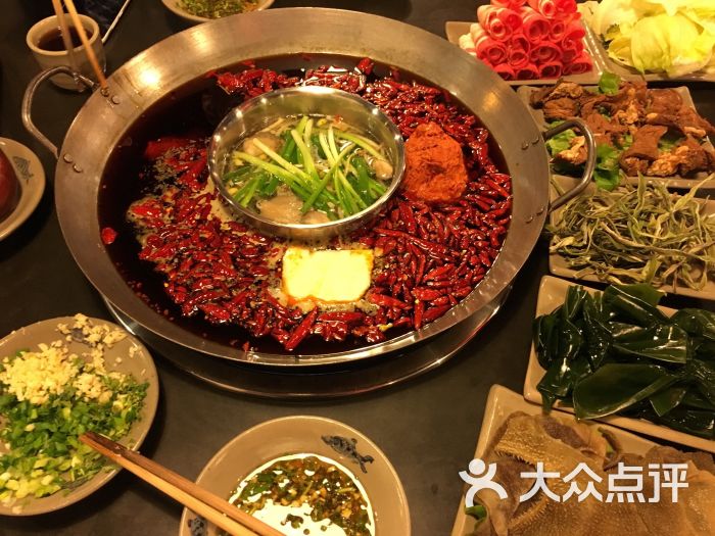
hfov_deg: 61.7
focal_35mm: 29
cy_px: 268
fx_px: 599
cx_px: 358
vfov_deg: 48.2
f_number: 2.2
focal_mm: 4.15
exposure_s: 1/17
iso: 200
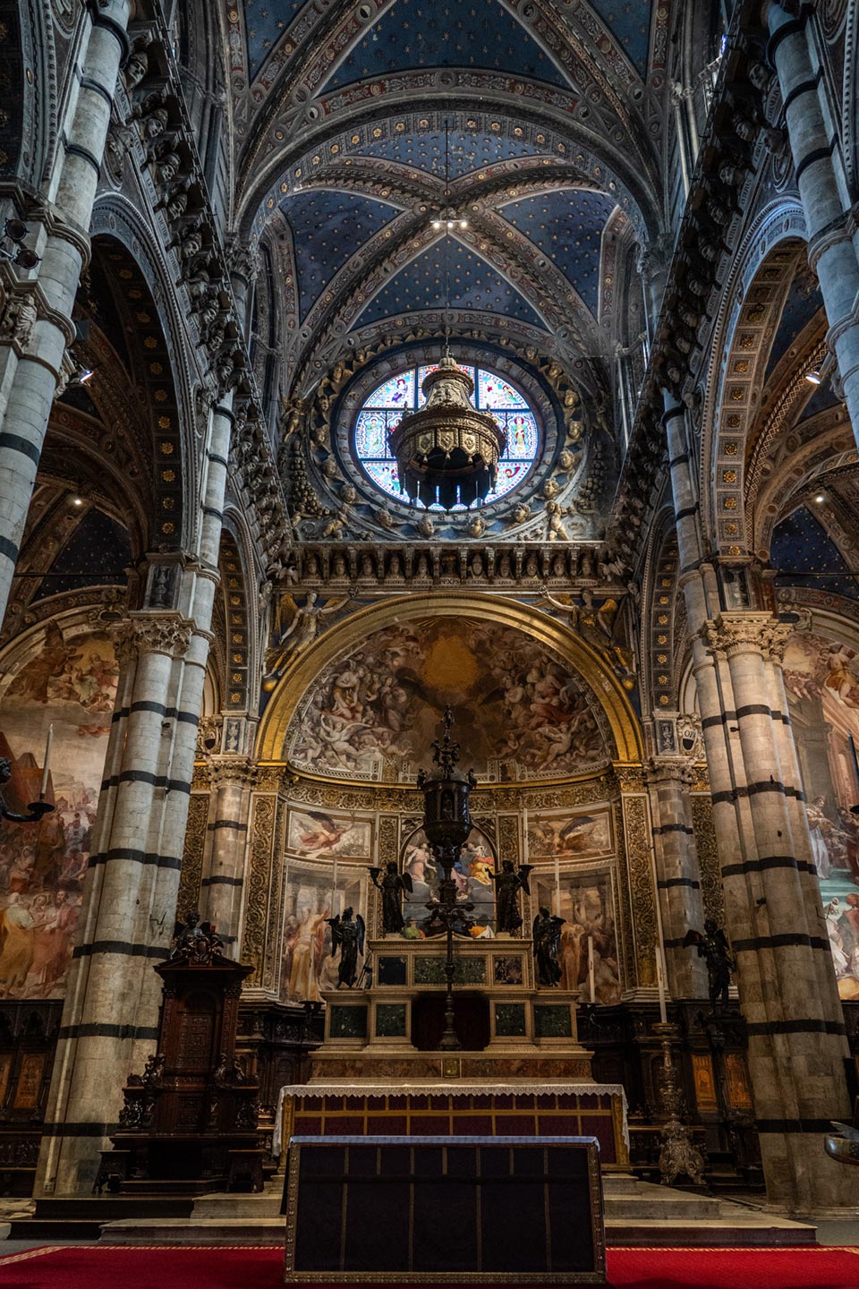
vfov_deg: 67.4
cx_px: 430
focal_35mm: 27
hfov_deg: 47.9
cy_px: 644
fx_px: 966
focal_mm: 18
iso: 1600
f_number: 4
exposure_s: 1/60
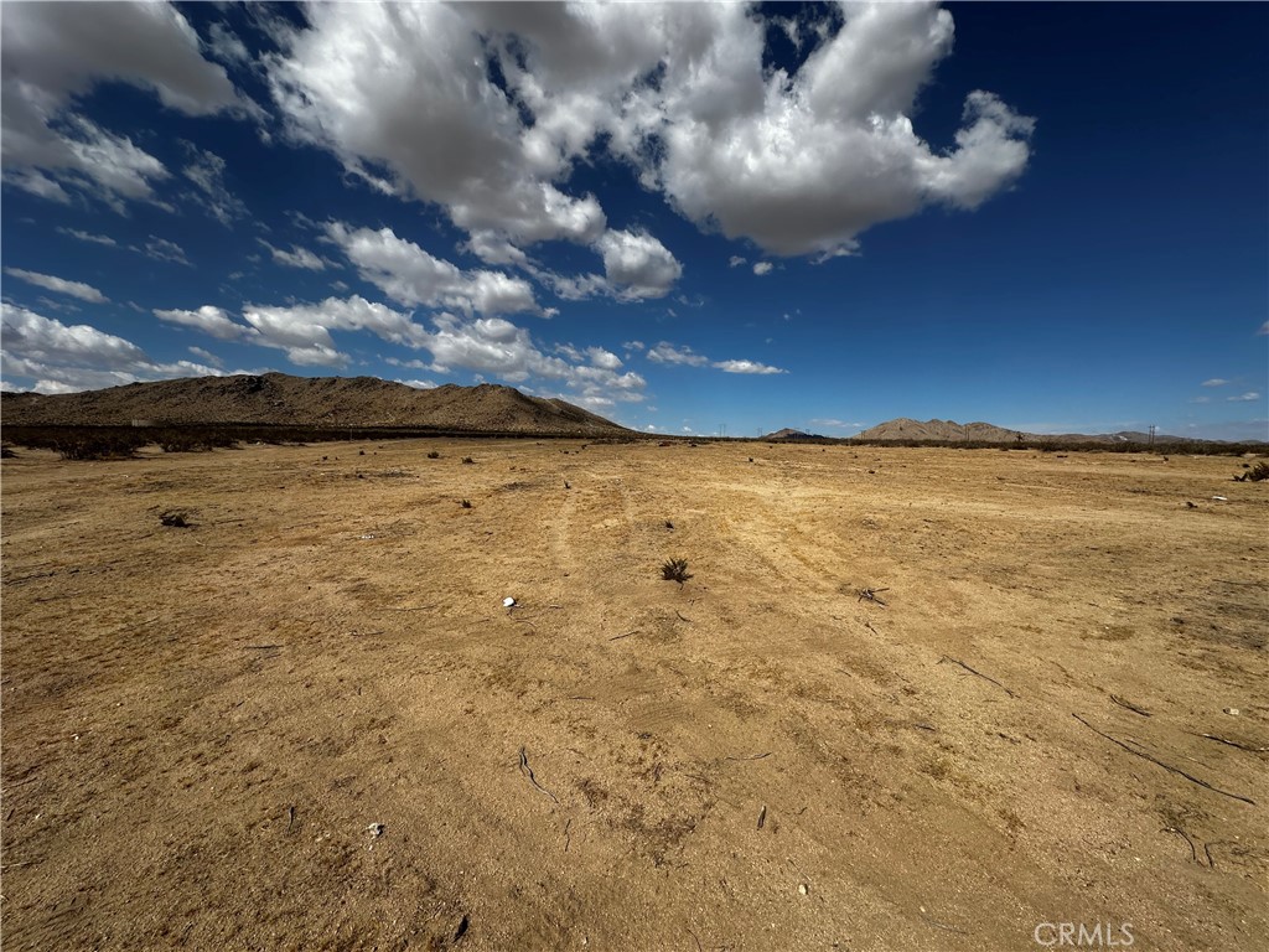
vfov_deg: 85.7
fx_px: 513
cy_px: 476
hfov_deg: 102.1
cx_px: 634
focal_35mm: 14
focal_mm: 2.22
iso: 50
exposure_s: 1/5051
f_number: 2.2
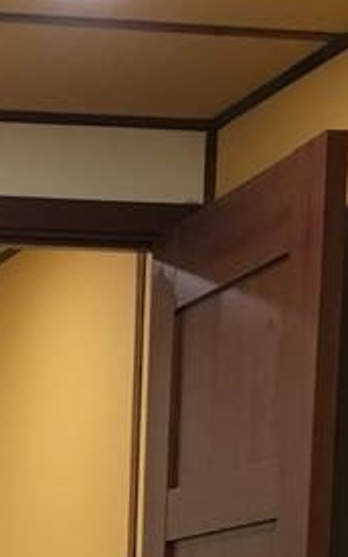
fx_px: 2169
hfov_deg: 8.8
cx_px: -303
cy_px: 940
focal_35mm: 143
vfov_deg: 13.4
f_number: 2.2
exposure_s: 1/33
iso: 125
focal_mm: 4.15
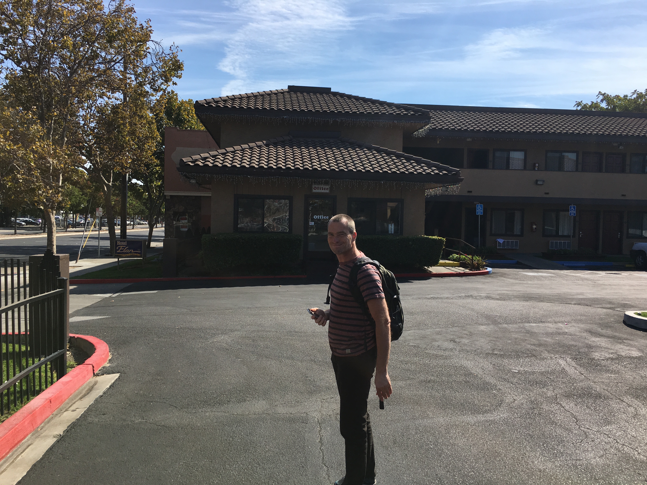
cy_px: 242
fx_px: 542
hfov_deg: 61.7
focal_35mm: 29
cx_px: 324
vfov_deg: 48.2
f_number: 2.2
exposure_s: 1/1637
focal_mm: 4.15
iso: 25
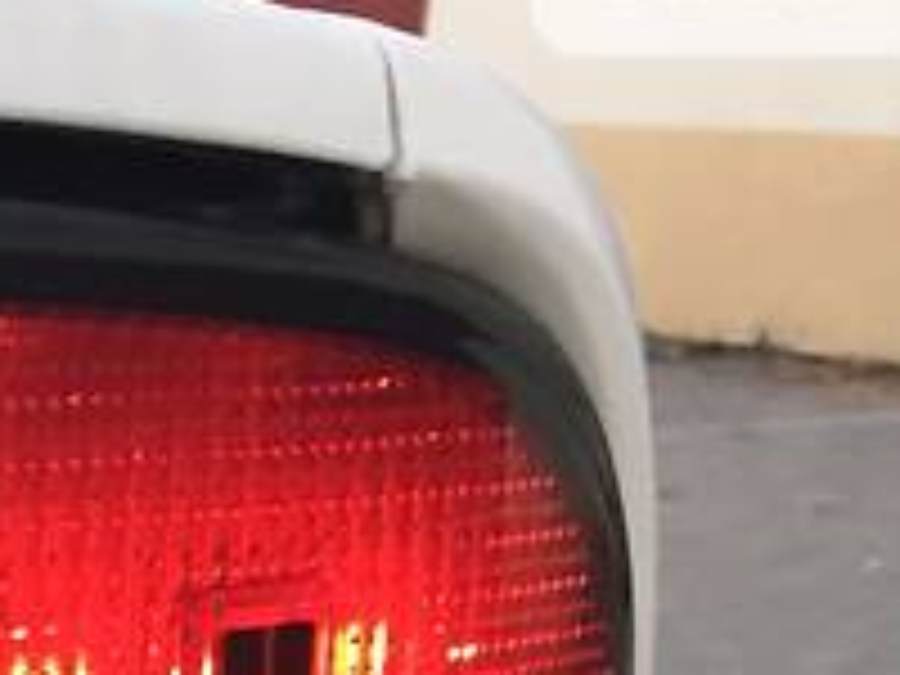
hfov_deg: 15.3
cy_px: 1161
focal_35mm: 116
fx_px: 3016
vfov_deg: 11.9
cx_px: -554
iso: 80
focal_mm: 4.2
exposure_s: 1/33
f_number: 2.2
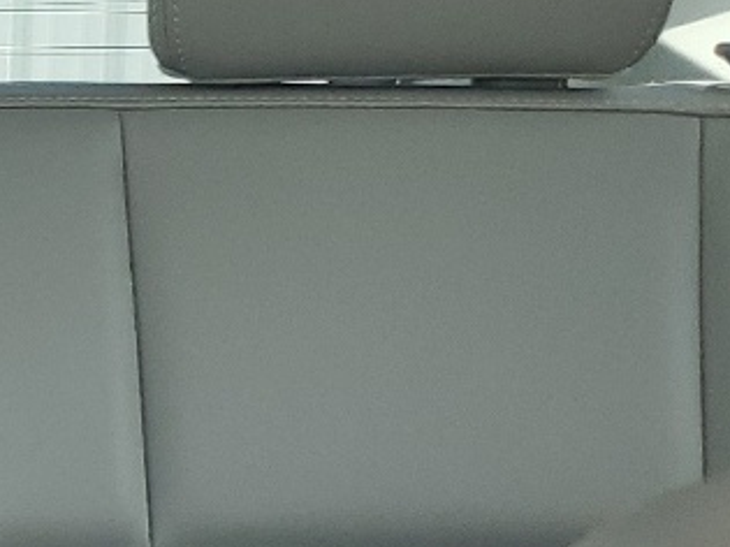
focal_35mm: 132
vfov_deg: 11.2
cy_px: 482
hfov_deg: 13.7
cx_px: -482
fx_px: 2783
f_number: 1.5
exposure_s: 1/227
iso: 50
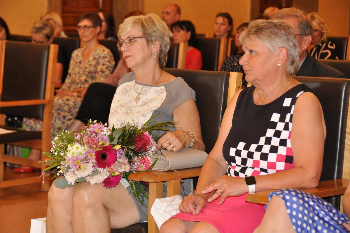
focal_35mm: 105
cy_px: 116
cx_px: 175
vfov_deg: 13.0
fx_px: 1020
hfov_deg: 19.5
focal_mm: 70
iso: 800
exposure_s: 1/60
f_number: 5
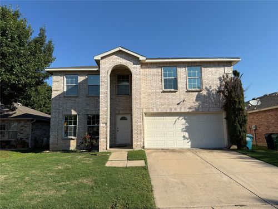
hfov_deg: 71.6
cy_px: 104
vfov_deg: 56.8
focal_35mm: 24
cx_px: 139
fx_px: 193
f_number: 1.78
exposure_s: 1/5714
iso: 80
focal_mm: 6.76
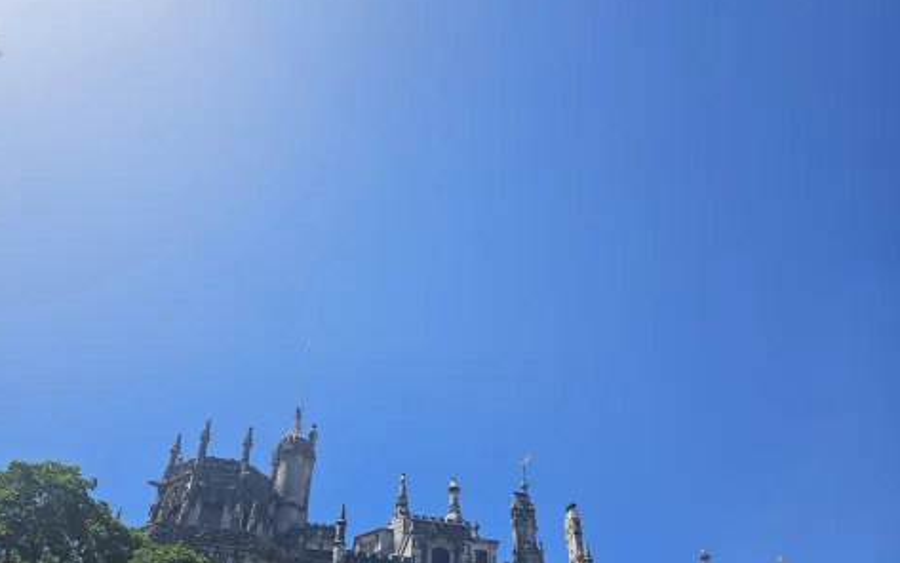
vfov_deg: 37.5
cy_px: 413
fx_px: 810
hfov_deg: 58.1
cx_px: 447
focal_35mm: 33
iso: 25
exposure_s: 1/1742
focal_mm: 5.4
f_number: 1.8
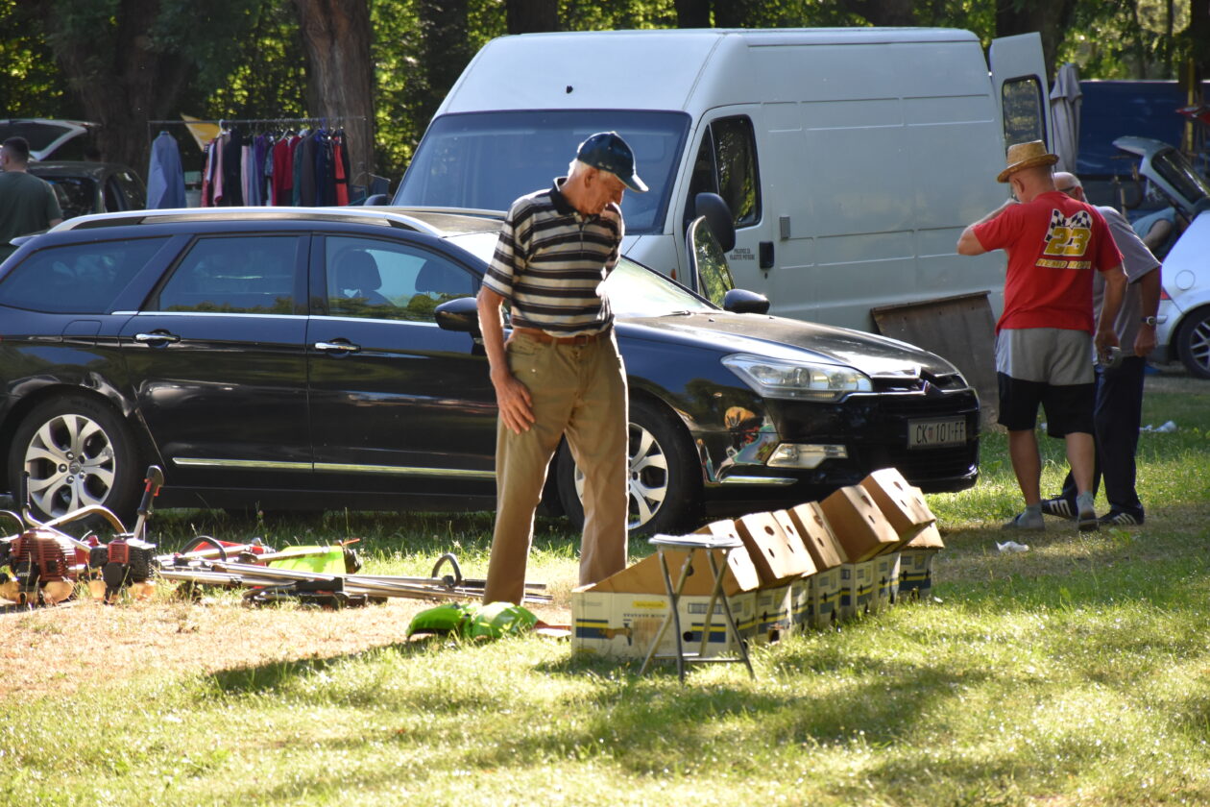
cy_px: 404
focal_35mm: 210
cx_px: 605
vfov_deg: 6.5
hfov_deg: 9.8
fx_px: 7058
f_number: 5.6
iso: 800
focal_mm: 140
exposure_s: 1/500
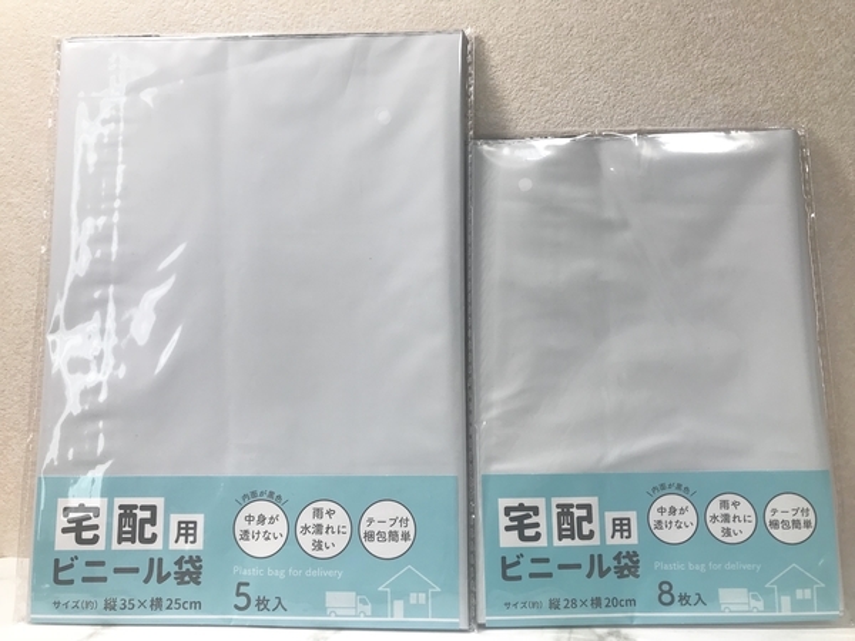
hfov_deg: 63.4
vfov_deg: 49.7
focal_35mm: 28
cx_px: 428
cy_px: 320
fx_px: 692
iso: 25
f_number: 1.8
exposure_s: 1/105
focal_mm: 3.99
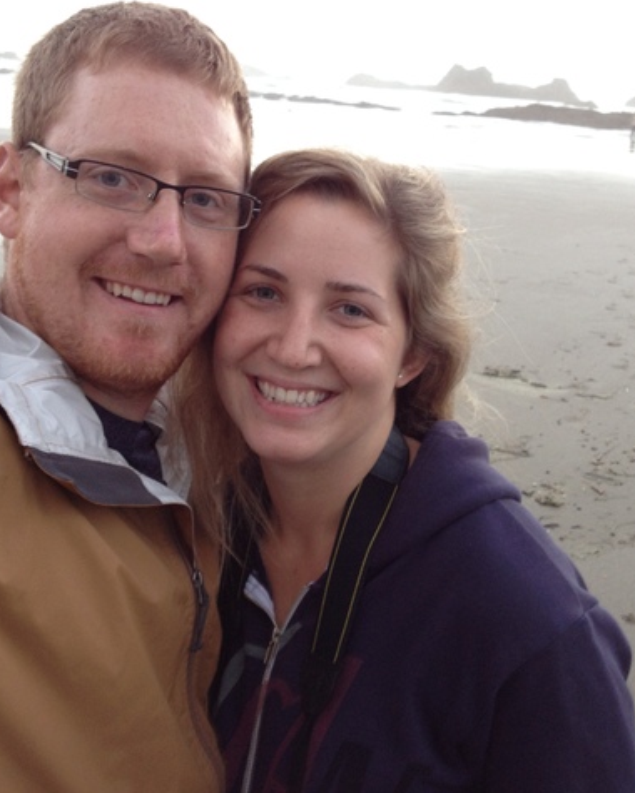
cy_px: 394
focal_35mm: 46
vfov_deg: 40.3
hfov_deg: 32.7
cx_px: 339
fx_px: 1081
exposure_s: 1/20
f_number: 2.4
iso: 80
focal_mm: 4.28
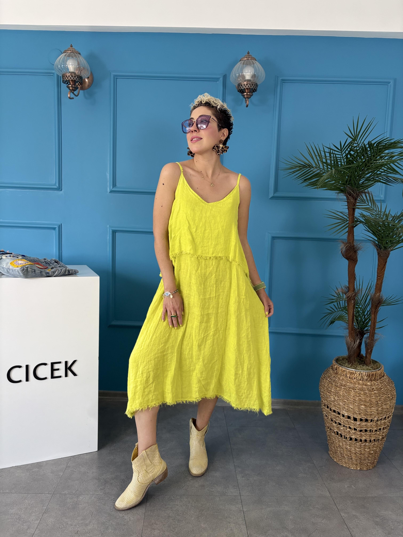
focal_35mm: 26
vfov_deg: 67.3
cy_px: 268
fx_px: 404
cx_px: 202
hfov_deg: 53.1
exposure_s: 1/92
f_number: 1.6
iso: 125
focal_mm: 5.96
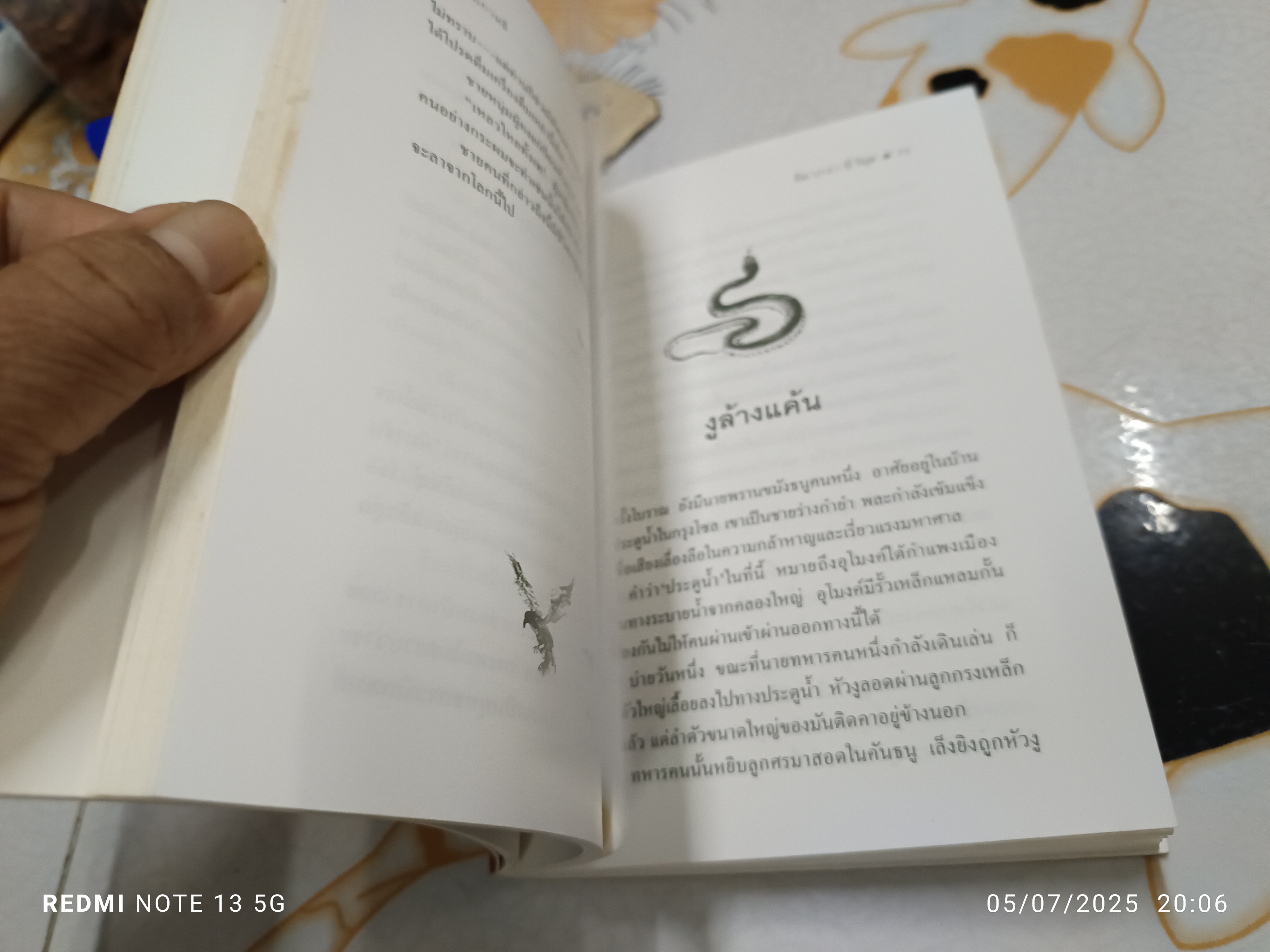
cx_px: 635
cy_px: 476
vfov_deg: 56.8
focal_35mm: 24
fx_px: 881
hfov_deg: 71.6
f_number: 1.7
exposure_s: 1/50
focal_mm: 5.31
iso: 1166
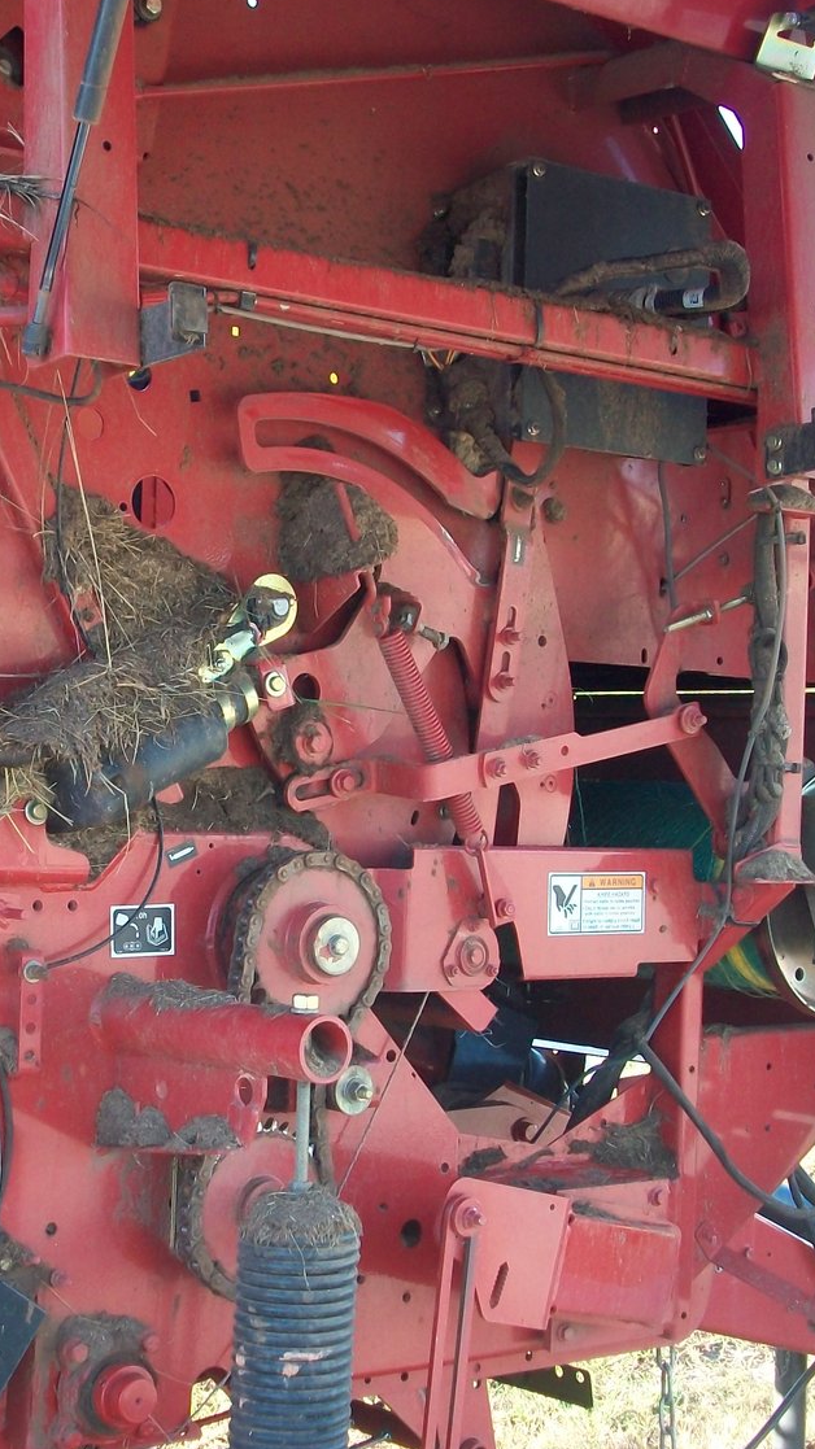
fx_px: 2383
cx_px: 190
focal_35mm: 62
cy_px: 717
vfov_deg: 33.8
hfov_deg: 19.3
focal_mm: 7.1
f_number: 3.2
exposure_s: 1/80
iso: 80
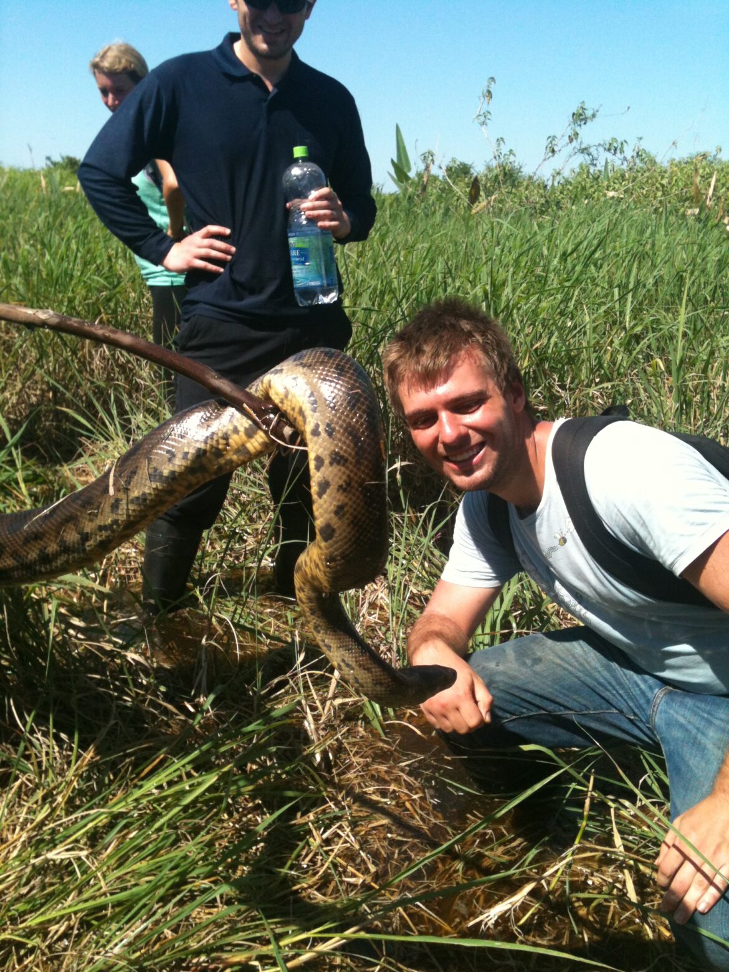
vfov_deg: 52.6
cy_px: 486
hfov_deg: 40.7
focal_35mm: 35
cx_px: 364
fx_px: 983
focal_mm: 3.85
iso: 64
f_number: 2.8
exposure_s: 1/911
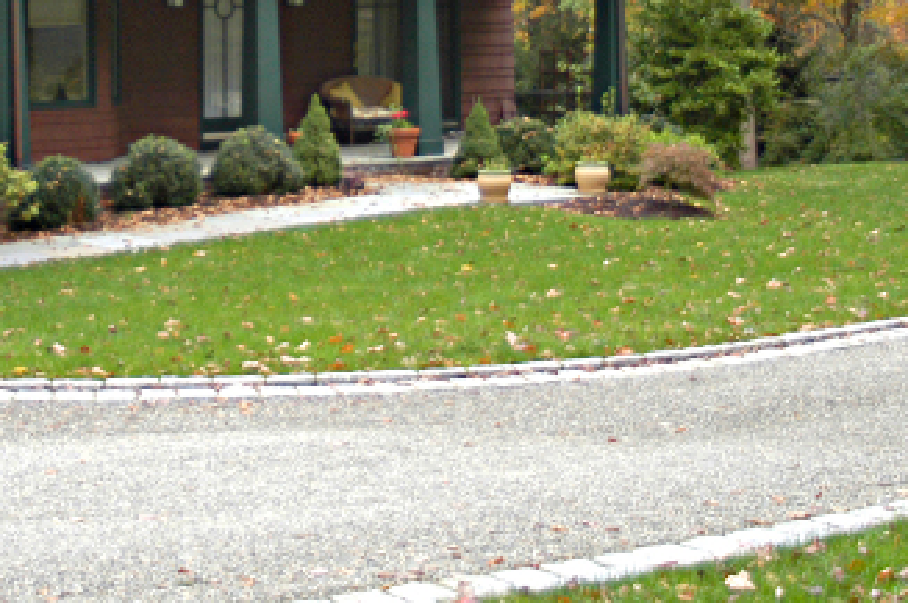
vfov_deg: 16.1
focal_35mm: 83
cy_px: -4
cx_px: 249
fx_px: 2090
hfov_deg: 24.3
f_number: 4
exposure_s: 1/40
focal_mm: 20
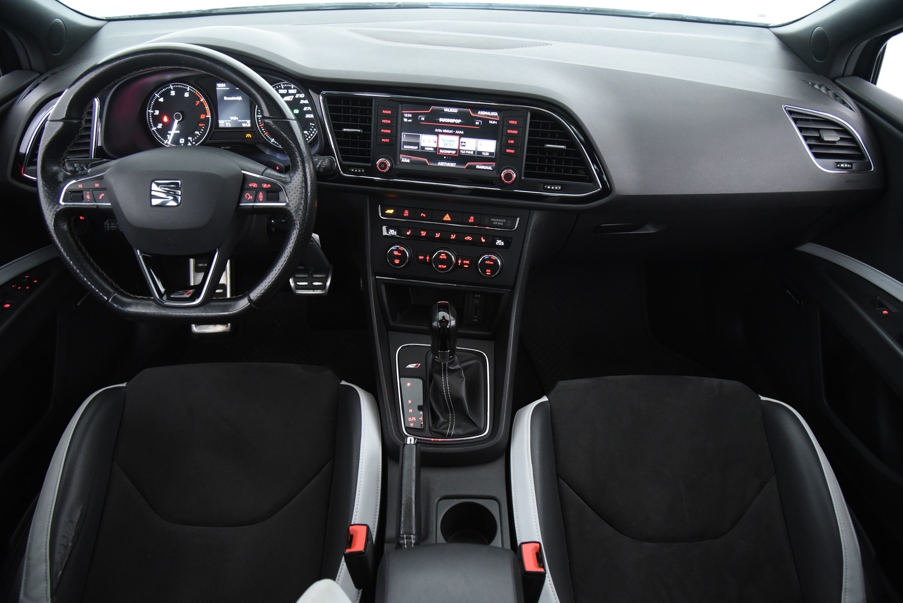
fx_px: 602
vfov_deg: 53.2
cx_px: 452
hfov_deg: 73.7
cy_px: 302
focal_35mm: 24
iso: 4000
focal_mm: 24
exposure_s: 1/20
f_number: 4
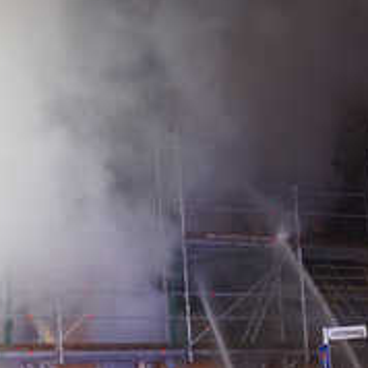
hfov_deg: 13.0
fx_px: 1612
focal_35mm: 134
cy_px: 160
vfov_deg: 13.0
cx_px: 248
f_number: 2.8
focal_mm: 70
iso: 6400
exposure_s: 1/30
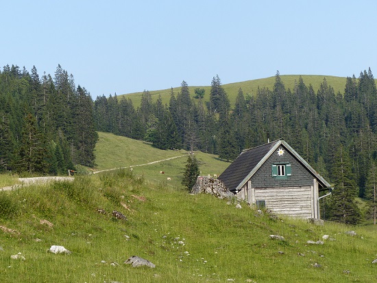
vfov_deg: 8.1
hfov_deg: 10.8
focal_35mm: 183
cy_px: 142
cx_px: 188
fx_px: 1992
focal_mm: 33
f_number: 4
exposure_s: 1/640
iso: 100
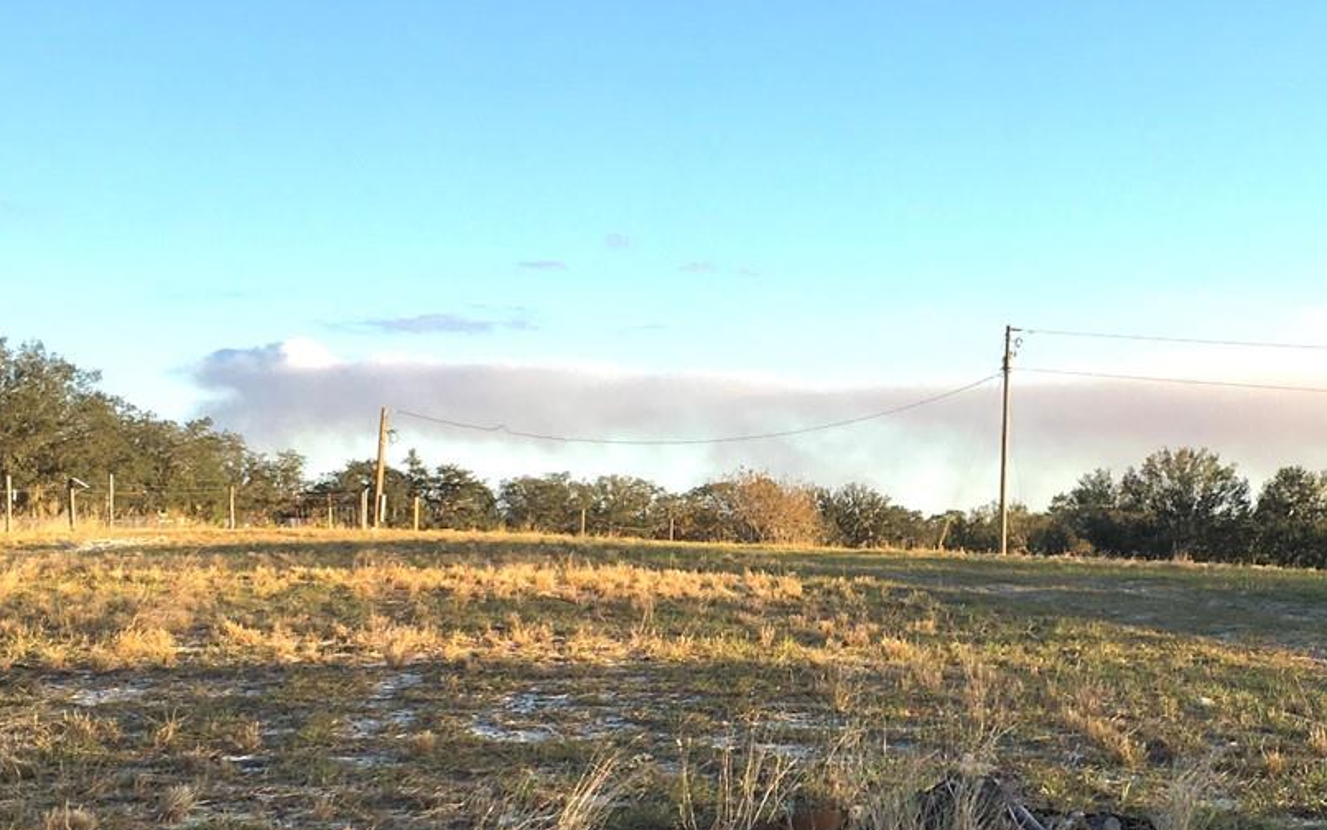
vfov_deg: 21.2
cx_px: 1013
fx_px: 2206
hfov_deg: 32.8
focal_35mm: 61
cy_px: 576
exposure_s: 1/513
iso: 25
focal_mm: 4.15
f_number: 2.2
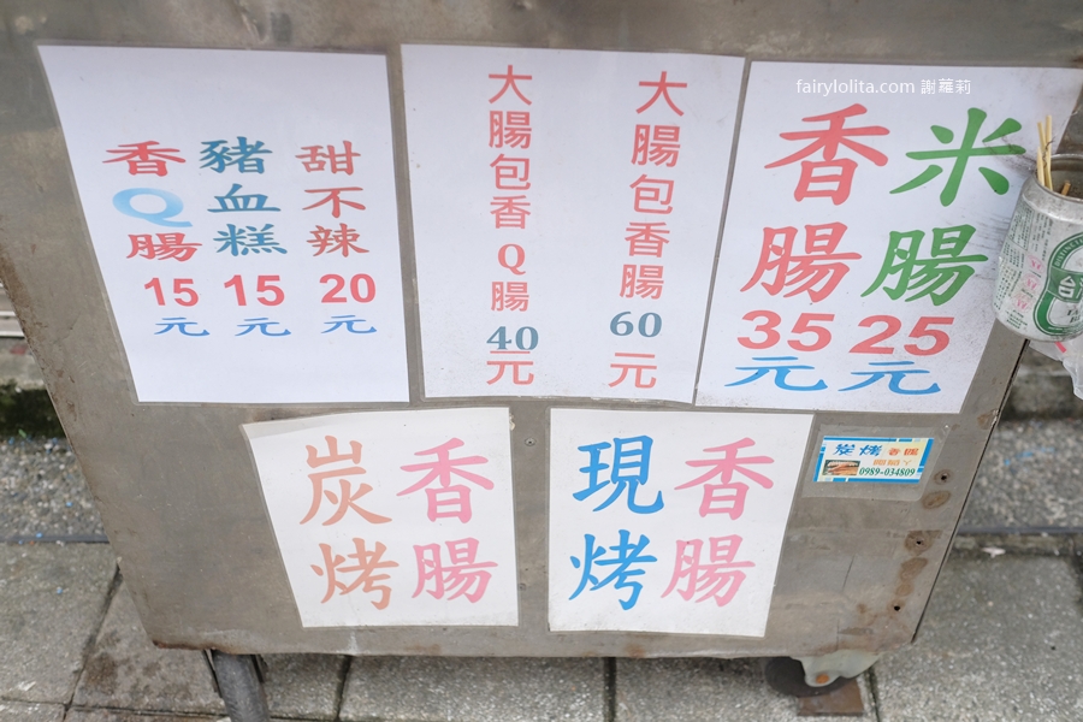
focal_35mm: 35
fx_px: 1053
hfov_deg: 54.4
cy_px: 361
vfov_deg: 37.9
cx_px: 542
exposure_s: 1/150
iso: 1250
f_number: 3.6
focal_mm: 23
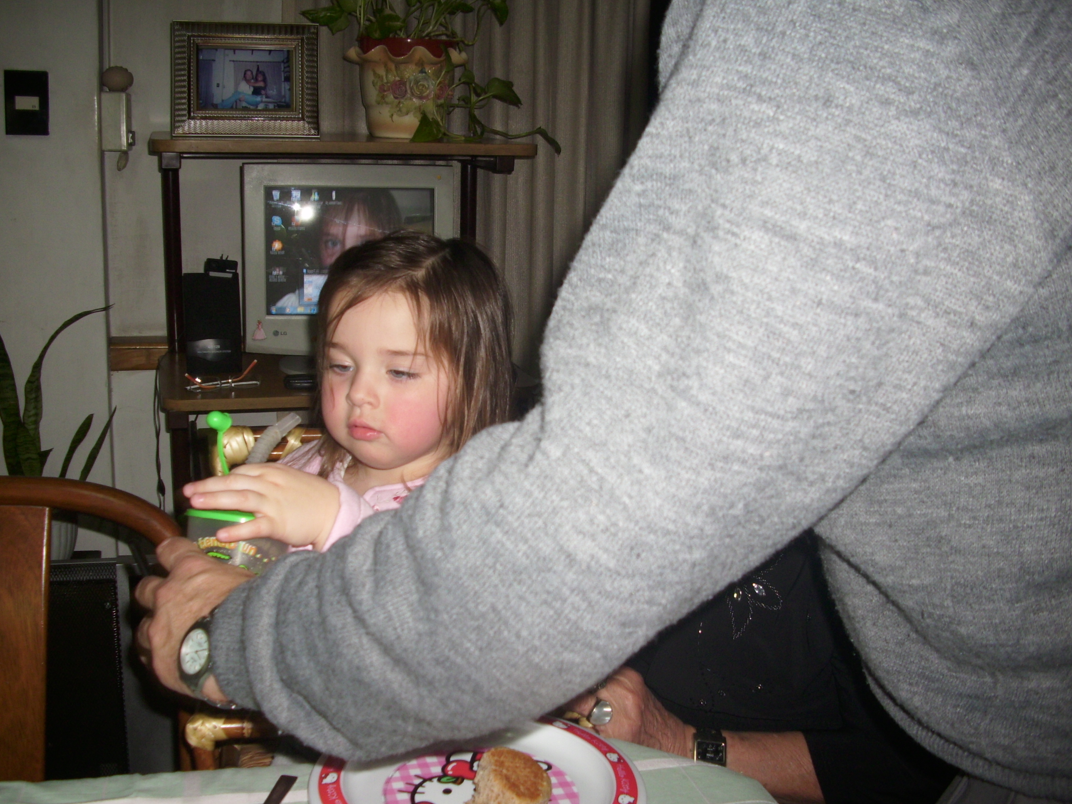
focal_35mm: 32
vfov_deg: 44.2
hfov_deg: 56.8
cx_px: 523
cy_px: 402
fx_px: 991
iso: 50
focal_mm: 6.2
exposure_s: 1/30
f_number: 2.8
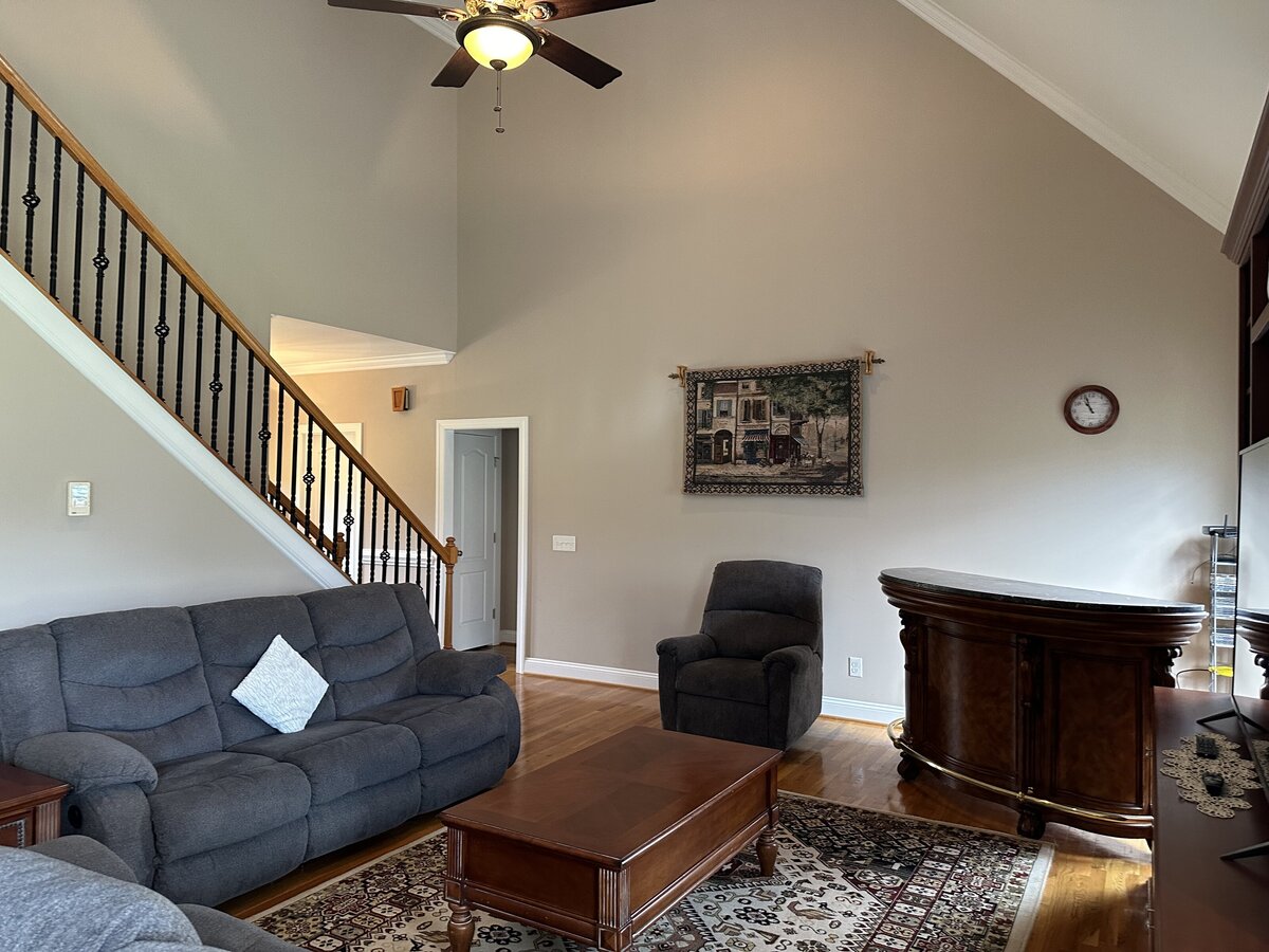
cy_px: 476
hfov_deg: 71.6
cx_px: 634
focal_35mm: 24
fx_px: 880
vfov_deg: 56.8
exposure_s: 1/60
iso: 400
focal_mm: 6.86
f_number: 1.78
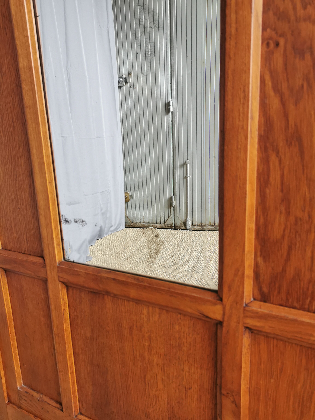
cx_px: 158
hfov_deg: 51.4
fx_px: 328
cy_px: 210
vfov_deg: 65.3
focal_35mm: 27
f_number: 1.8
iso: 125
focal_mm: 5.58
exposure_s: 1/60
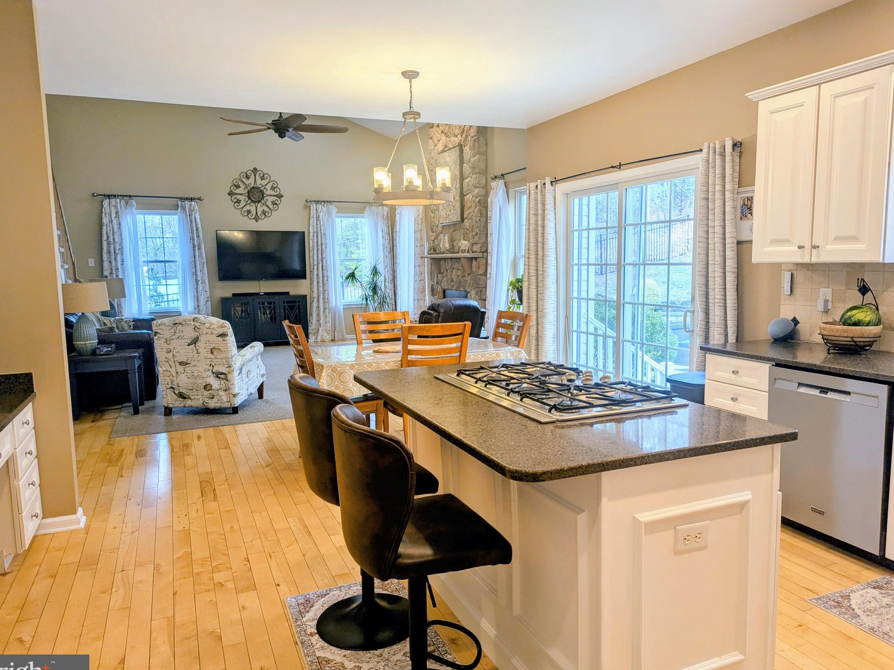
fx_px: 646
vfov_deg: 54.9
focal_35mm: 25
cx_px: 440
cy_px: 342
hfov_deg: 69.4
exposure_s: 1/120
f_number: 1.85
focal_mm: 6.81
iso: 54
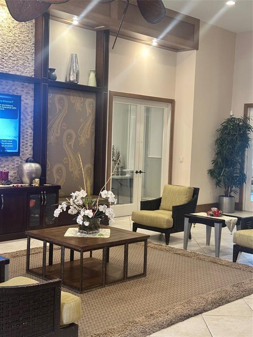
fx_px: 468
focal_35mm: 48
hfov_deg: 30.3
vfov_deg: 39.7
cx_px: 126
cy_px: 168
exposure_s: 1/40
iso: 250
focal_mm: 6.86
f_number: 1.78
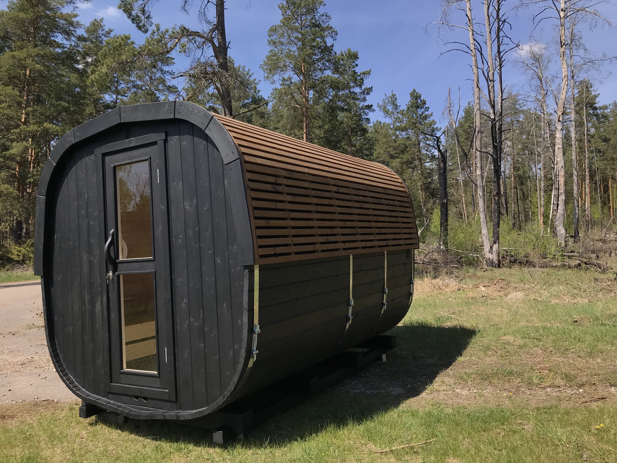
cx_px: 308
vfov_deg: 49.7
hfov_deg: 63.4
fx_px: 499
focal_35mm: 28
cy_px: 232
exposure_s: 1/2128
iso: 20
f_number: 1.8
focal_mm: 3.99
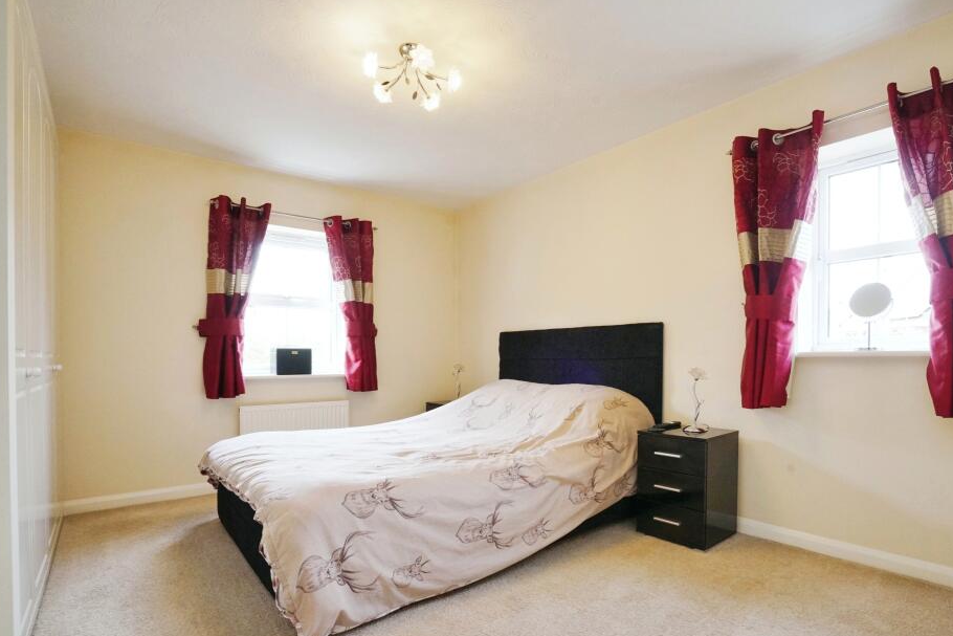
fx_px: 477
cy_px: 347
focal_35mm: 18
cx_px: 520
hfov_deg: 89.8
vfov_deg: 67.3
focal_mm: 16
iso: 2000
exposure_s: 1/30
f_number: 11
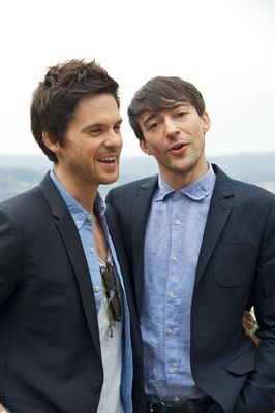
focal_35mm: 98
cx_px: 138
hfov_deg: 13.9
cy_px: 206
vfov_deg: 20.8
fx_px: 1125
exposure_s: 1/80
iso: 320
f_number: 8
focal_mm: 98
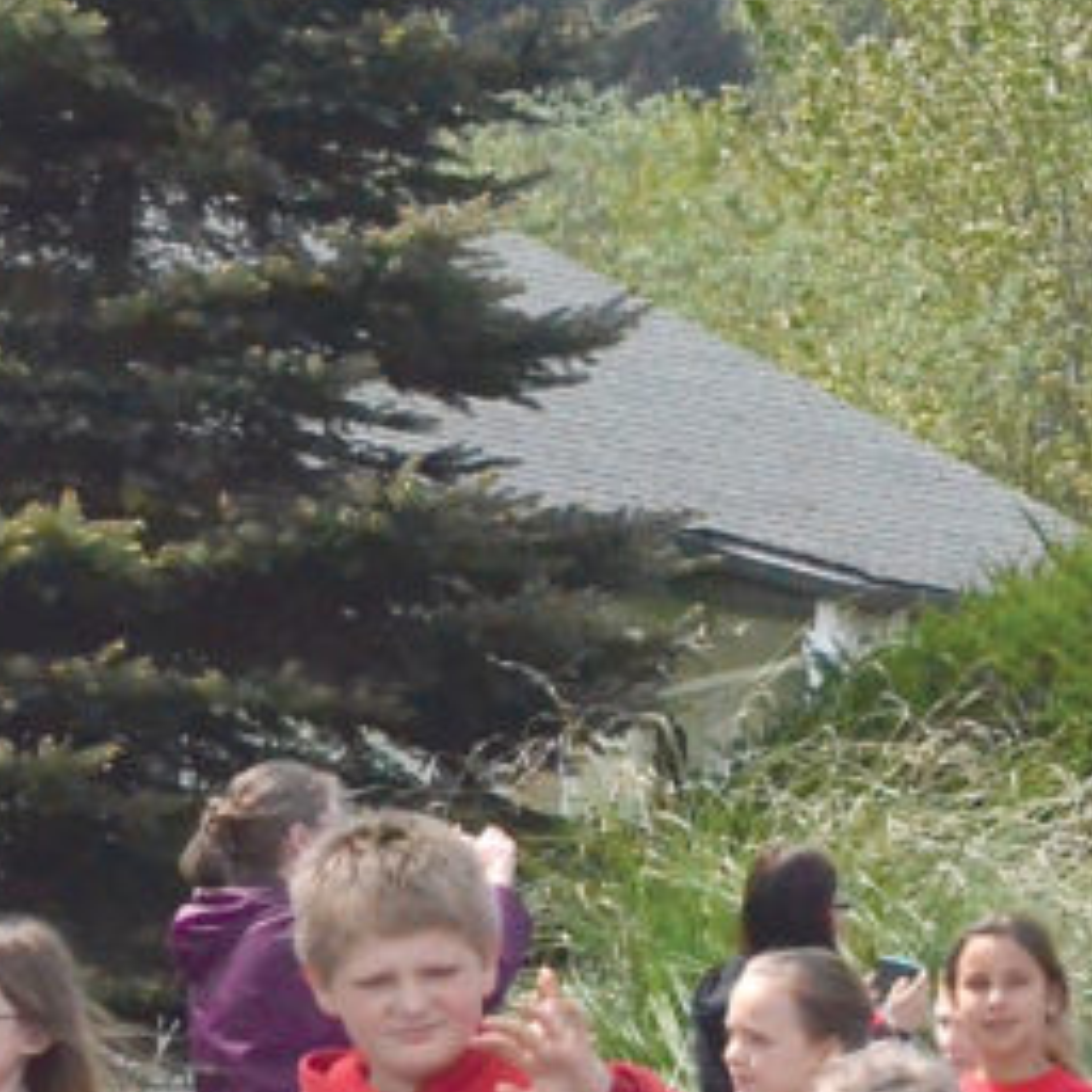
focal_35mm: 250
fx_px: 8923
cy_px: 1047
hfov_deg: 6.9
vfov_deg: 7.0
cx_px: 1642
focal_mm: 42
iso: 4000
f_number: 7.1
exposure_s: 1/3200
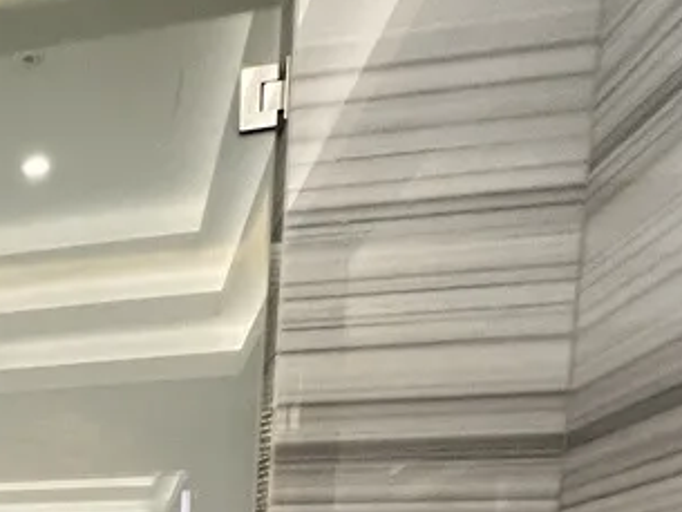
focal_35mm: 43
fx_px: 848
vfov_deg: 25.7
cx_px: -168
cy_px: 753
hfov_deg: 33.9
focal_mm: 1.57
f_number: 1.8
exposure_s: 1/102
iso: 160
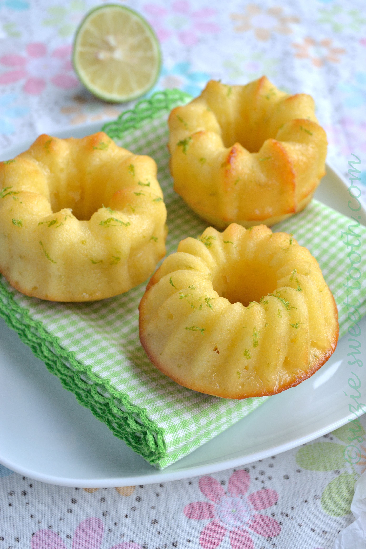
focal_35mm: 48
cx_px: 183
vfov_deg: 41.1
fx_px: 732
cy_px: 274
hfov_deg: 28.1
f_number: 6.3
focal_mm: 32
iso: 200
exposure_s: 1/50
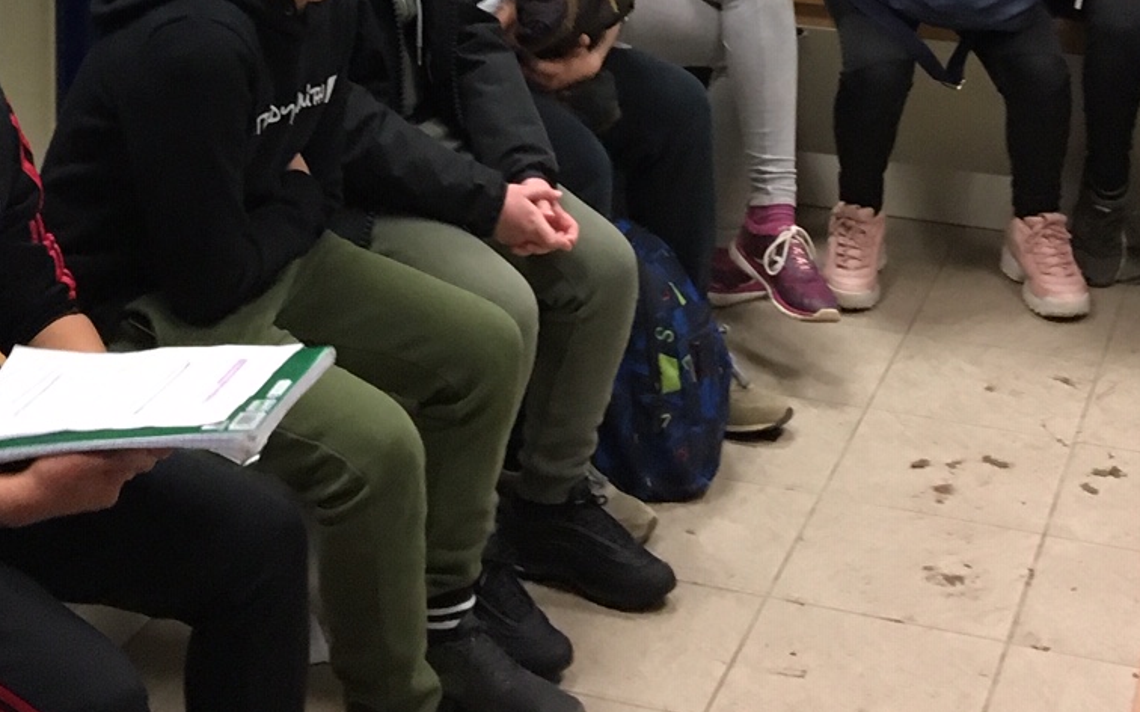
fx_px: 2547
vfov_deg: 14.7
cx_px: 455
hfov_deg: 25.2
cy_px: -371
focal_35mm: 82
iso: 160
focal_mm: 4.15
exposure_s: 1/33
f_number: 2.2
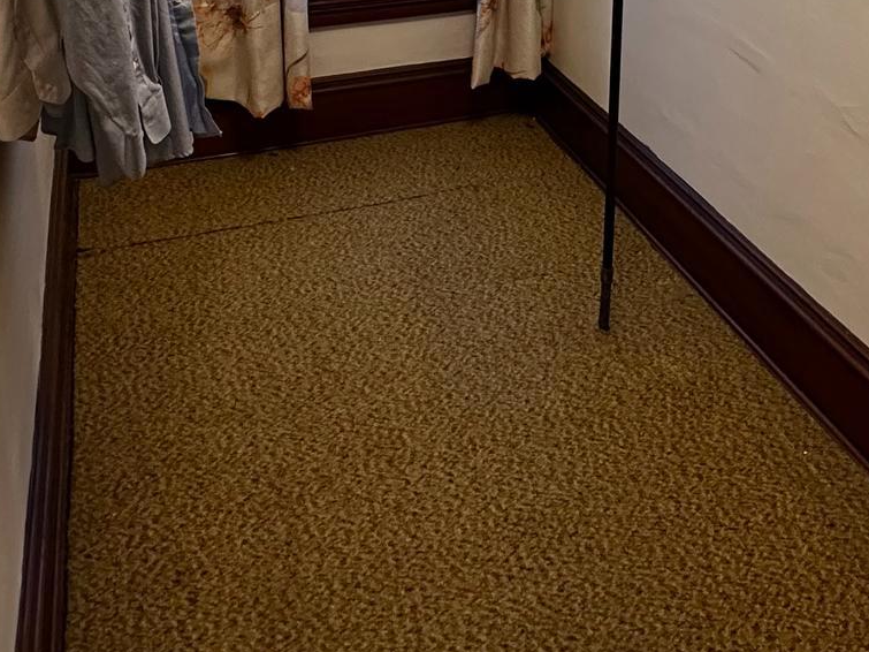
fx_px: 954
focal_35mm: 38
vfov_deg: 30.8
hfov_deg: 48.9
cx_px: 389
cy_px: -164
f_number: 2.2
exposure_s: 1/60
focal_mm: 2.22
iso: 800
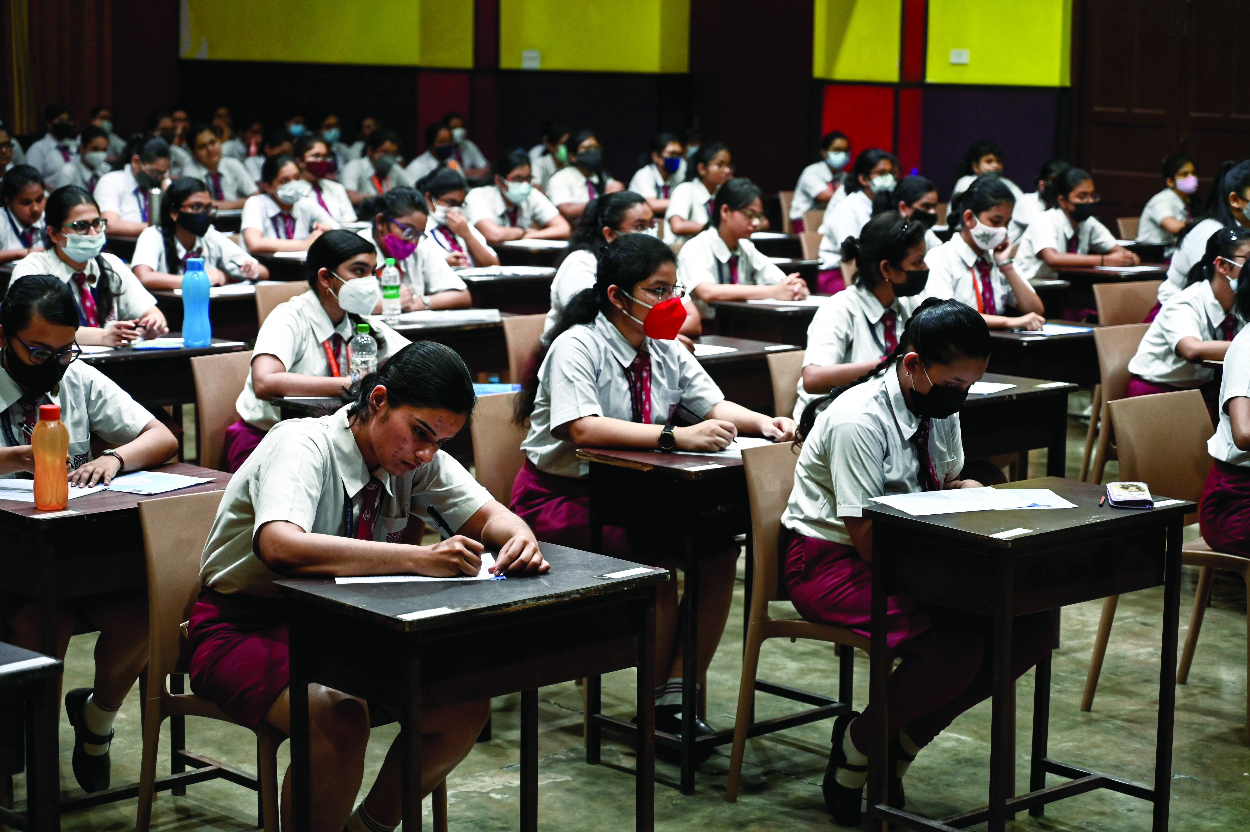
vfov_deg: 19.4
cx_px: 625
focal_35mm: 70
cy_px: 416
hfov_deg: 28.9
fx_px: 2429
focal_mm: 70
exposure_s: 1/200
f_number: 4
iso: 1600
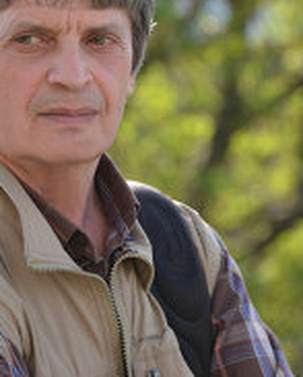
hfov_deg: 6.2
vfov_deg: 7.7
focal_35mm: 249
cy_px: 139
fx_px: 2784
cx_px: 48
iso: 500
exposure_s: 1/500
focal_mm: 125
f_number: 5.6
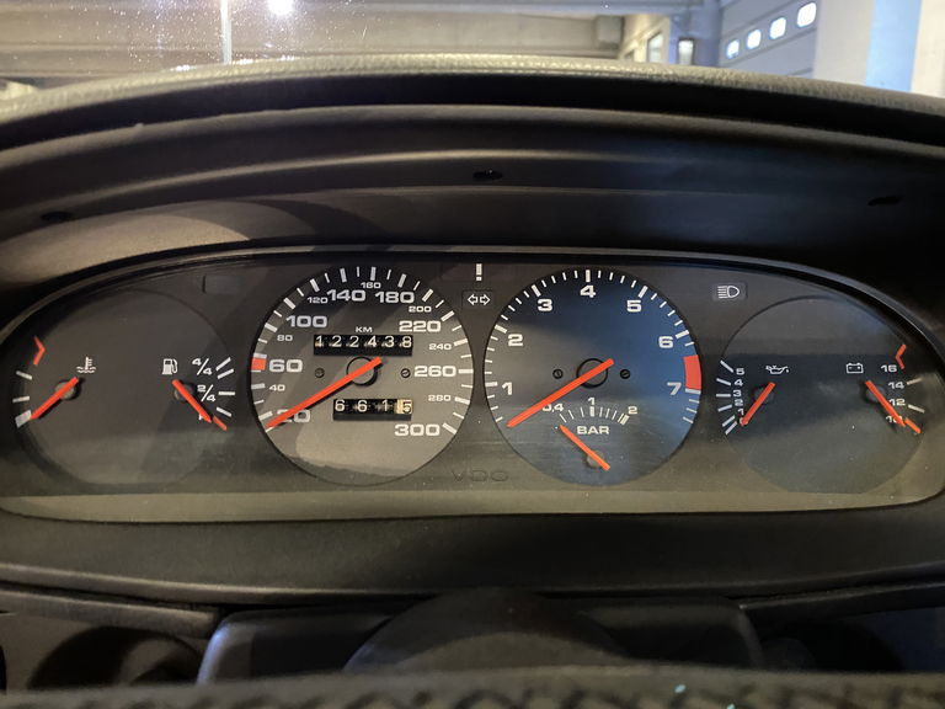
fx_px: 710
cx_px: 472
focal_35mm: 26
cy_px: 354
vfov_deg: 53.1
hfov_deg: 67.3
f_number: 1.8
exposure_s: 1/25
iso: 800
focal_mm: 4.25
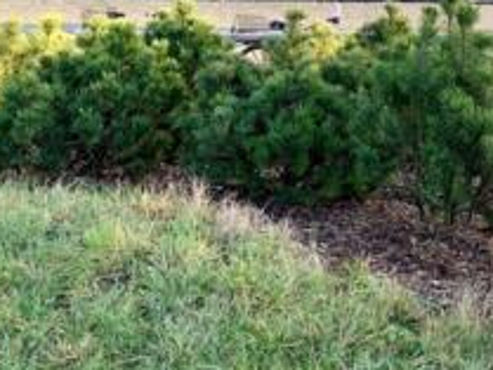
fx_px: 1040
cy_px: -127
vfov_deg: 18.6
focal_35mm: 73
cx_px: 438
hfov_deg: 25.9
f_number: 1.8
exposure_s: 1/122
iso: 25
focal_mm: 4.25
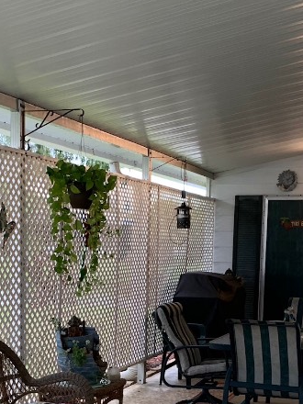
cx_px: 152
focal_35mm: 67
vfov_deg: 28.0
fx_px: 782
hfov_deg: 21.9
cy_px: 355
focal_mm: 4.25
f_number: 1.8
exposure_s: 1/111
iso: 100
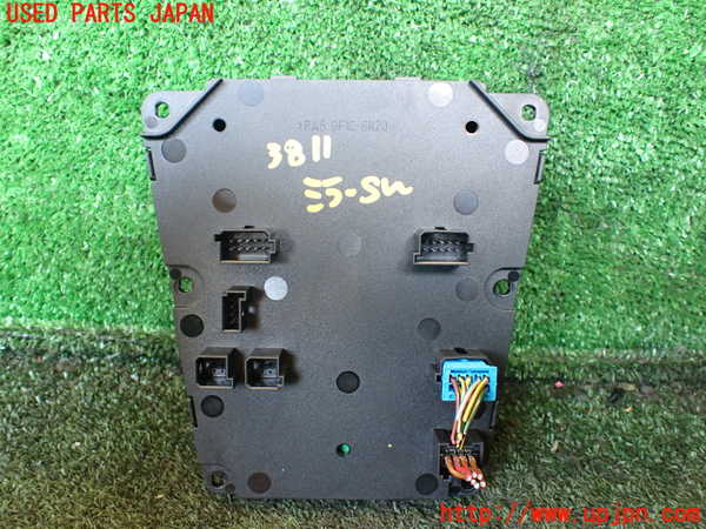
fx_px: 612
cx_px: 353
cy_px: 264
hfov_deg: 60.0
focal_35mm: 30
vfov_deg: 46.8
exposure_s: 1/100
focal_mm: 5.4
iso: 800
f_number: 2.3
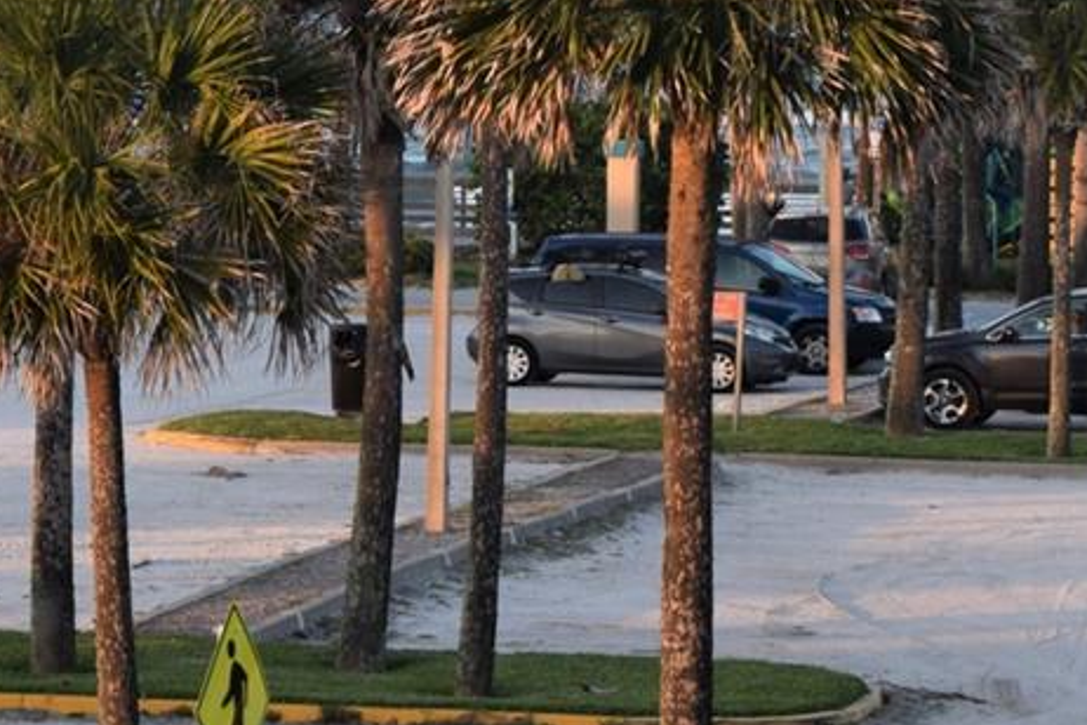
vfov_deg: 4.8
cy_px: -49
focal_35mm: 286
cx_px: -129
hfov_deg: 7.2
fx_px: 8627
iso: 400
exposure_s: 1/200
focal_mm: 55
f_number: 8
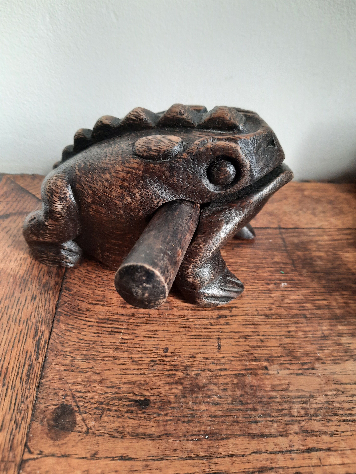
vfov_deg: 67.3
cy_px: 232
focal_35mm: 26
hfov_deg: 53.1
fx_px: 356
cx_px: 180
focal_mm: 4.6
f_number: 2
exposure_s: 1/50
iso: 320
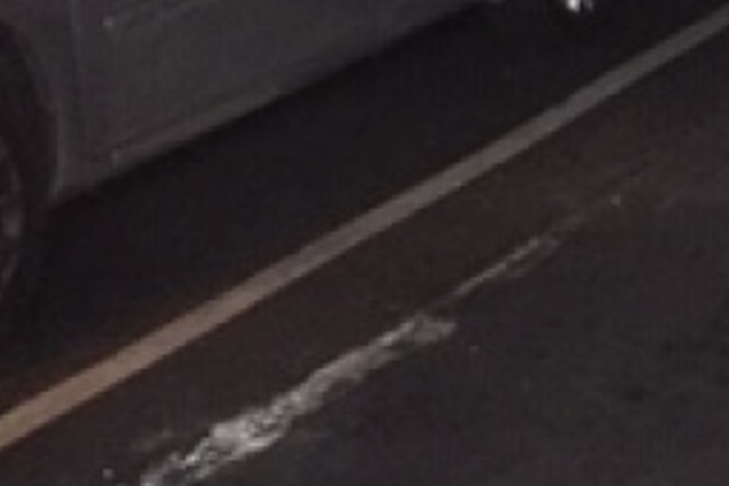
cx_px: 1009
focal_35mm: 121
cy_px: 26
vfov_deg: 11.2
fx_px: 2450
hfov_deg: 15.9
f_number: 2.2
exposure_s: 1/17
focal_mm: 4.15
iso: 400
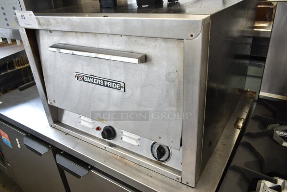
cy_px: 96
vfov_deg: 48.0
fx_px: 215
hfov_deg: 67.3
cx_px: 144
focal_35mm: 27
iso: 280
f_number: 3.5
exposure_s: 1/30
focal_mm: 18
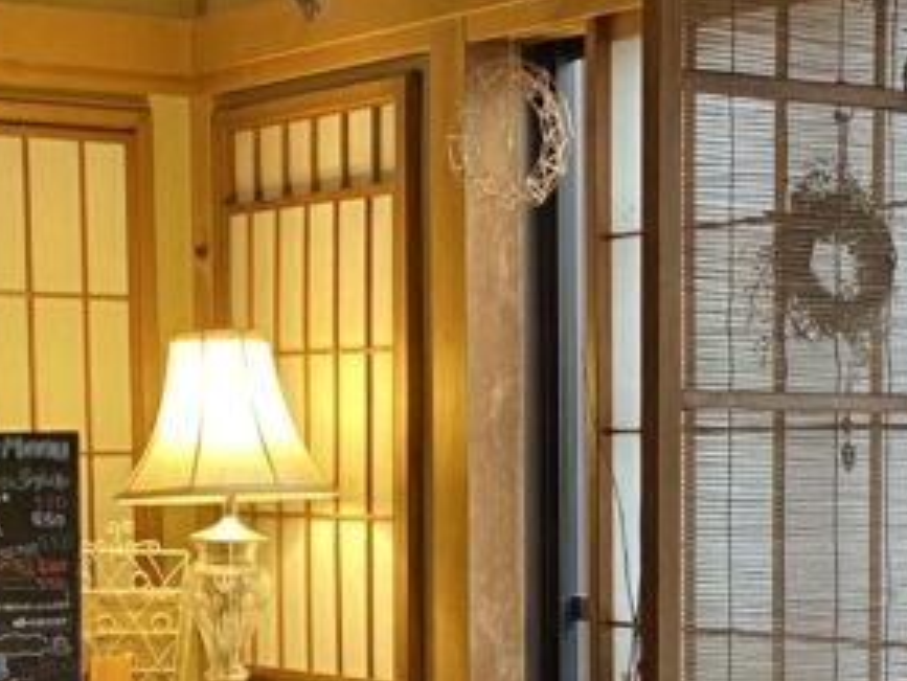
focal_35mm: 115
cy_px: 694
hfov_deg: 17.0
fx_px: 3014
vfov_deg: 12.7
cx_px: 706
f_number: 1.8
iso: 200
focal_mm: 4.25
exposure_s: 1/50
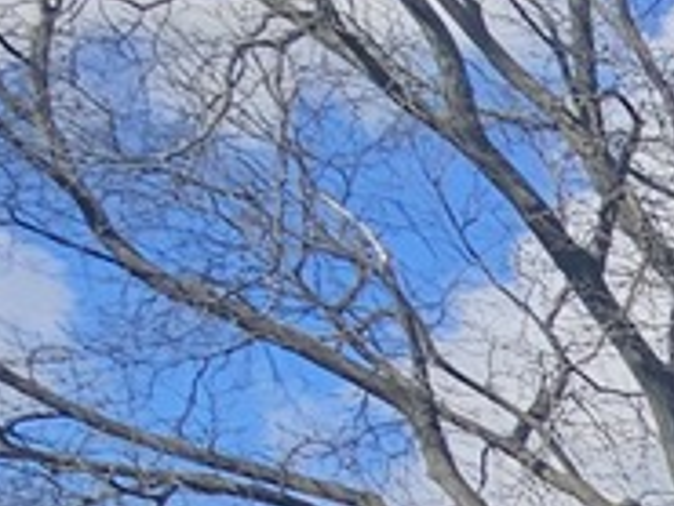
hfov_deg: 10.0
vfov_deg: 10.2
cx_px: 2270
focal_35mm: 101
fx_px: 1968
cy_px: 1562
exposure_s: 1/1920
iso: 50
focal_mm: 2.2
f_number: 2.2
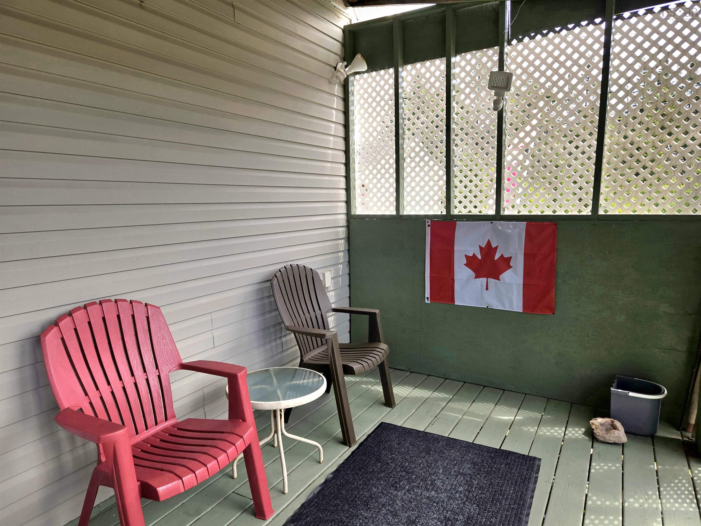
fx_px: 466
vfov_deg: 58.9
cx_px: 350
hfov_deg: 73.9
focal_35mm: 23
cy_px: 263
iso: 25
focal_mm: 5.4
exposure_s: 1/270
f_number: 1.8
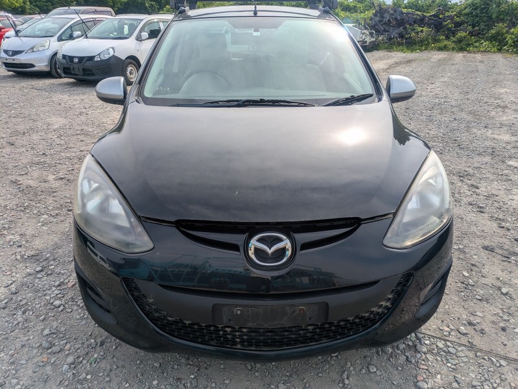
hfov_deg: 69.4
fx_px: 374
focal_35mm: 25
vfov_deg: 54.9
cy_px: 194
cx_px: 259
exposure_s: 1/1821
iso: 47
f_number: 1.89
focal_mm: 5.43
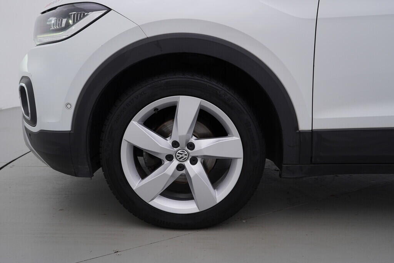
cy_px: 132
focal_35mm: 36
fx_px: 394
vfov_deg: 36.9
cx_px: 197
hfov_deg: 53.1
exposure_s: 1/100
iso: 125
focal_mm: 24
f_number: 4.5
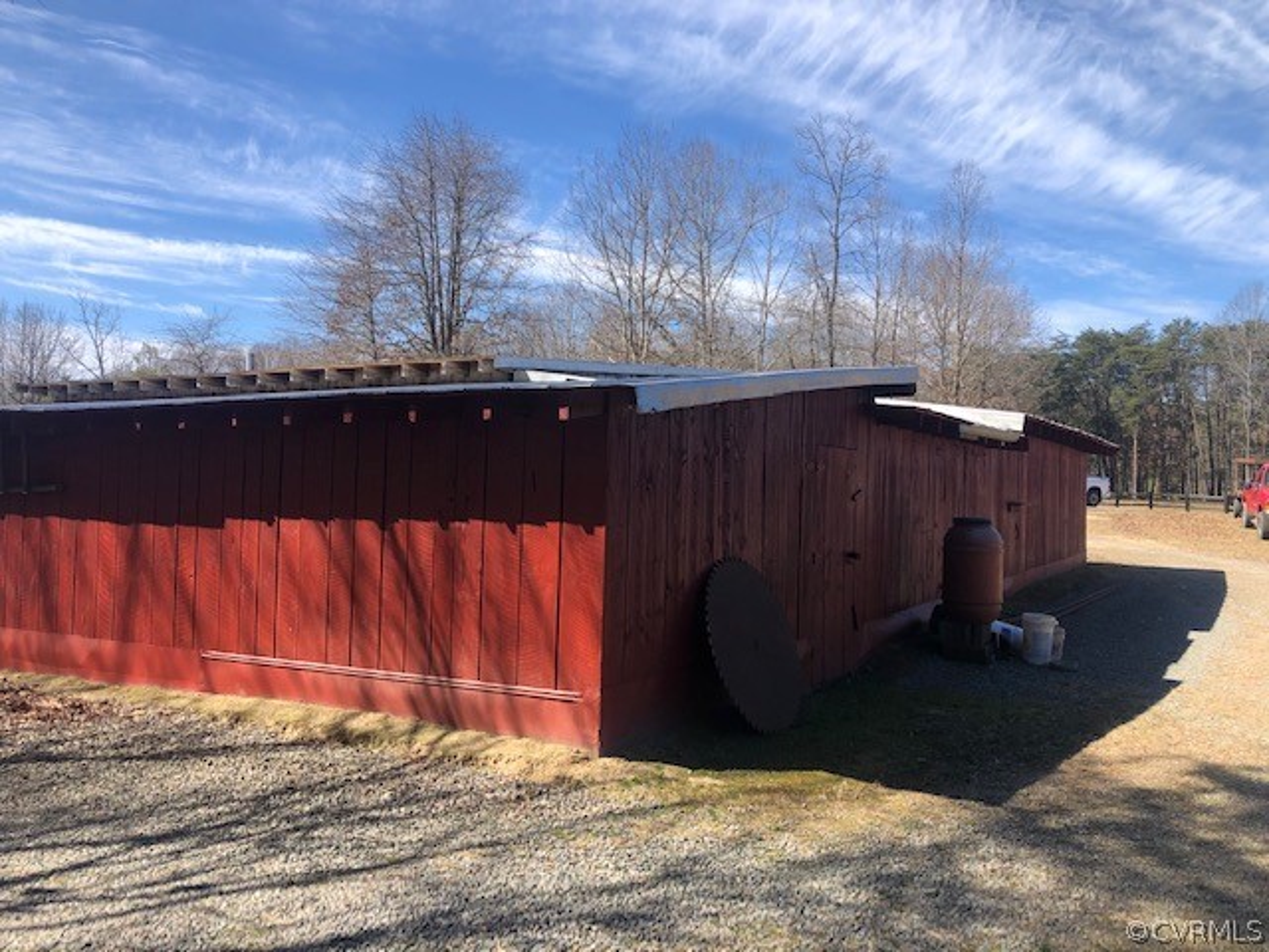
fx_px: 1026
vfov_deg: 49.7
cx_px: 634
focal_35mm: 28
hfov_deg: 63.4
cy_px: 476
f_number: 1.8
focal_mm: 3.99
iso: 20
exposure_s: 1/1171
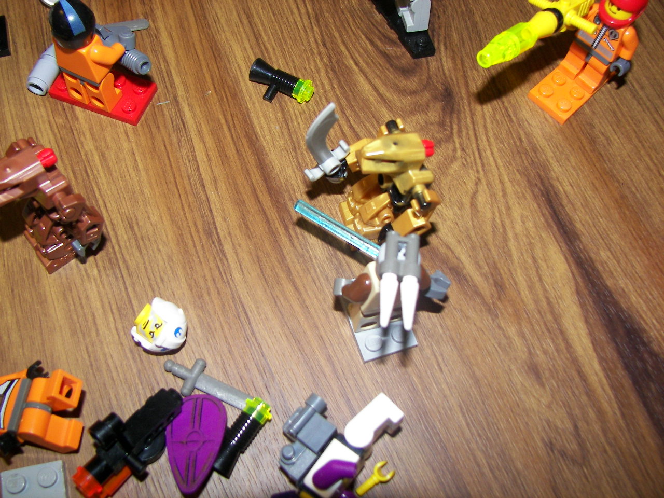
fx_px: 691
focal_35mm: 36
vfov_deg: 39.7
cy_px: 249
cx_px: 332
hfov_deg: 51.4
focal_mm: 6
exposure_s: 1/30
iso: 100
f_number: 2.8
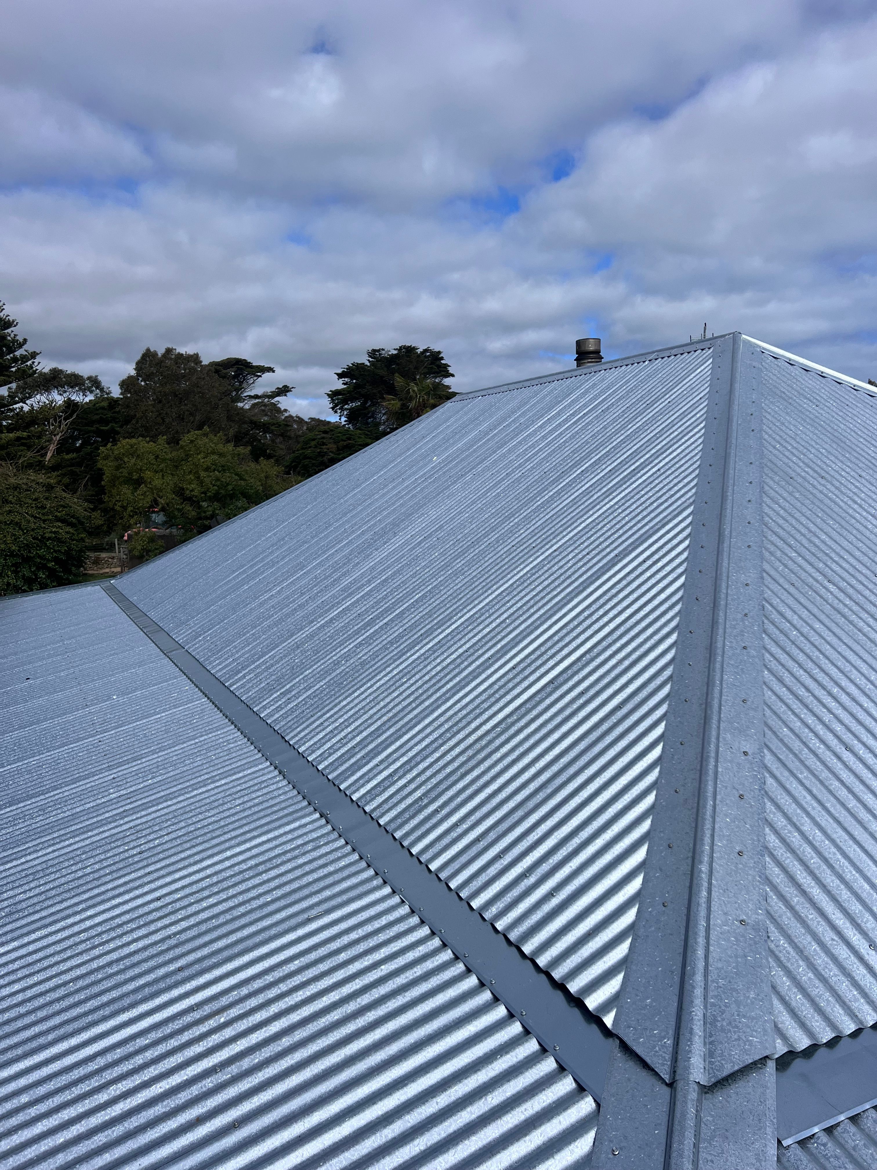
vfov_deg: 67.3
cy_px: 585
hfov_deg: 53.1
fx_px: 878
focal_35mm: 26
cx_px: 438
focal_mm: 5.7
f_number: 1.5
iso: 50
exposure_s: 1/10309
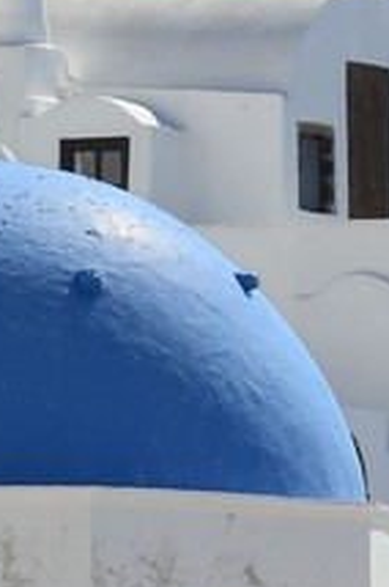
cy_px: 1544
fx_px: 16390
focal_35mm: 1008
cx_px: 759
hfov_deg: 1.4
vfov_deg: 2.0
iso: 100
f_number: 10
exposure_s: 1/250
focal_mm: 135
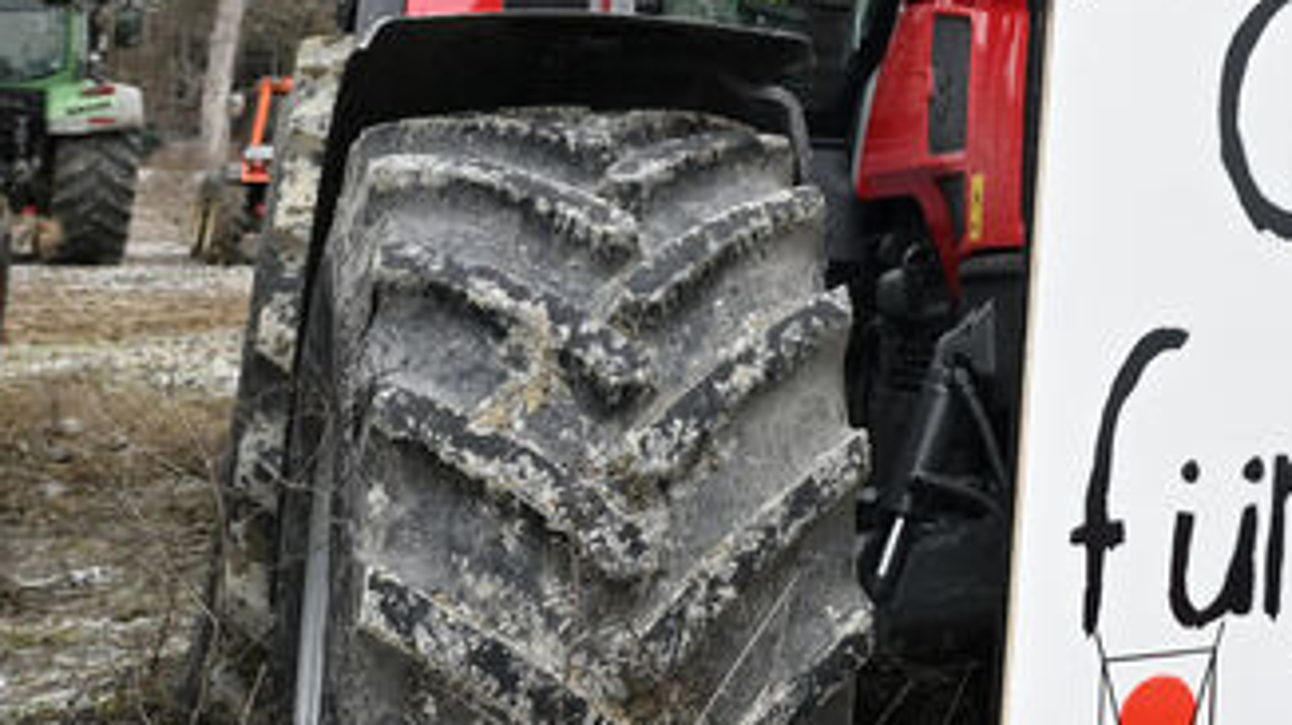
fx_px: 1849
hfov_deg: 30.1
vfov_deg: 21.0
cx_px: 1700
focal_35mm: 54
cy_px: -85
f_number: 3.2
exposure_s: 1/1600
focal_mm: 14
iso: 800
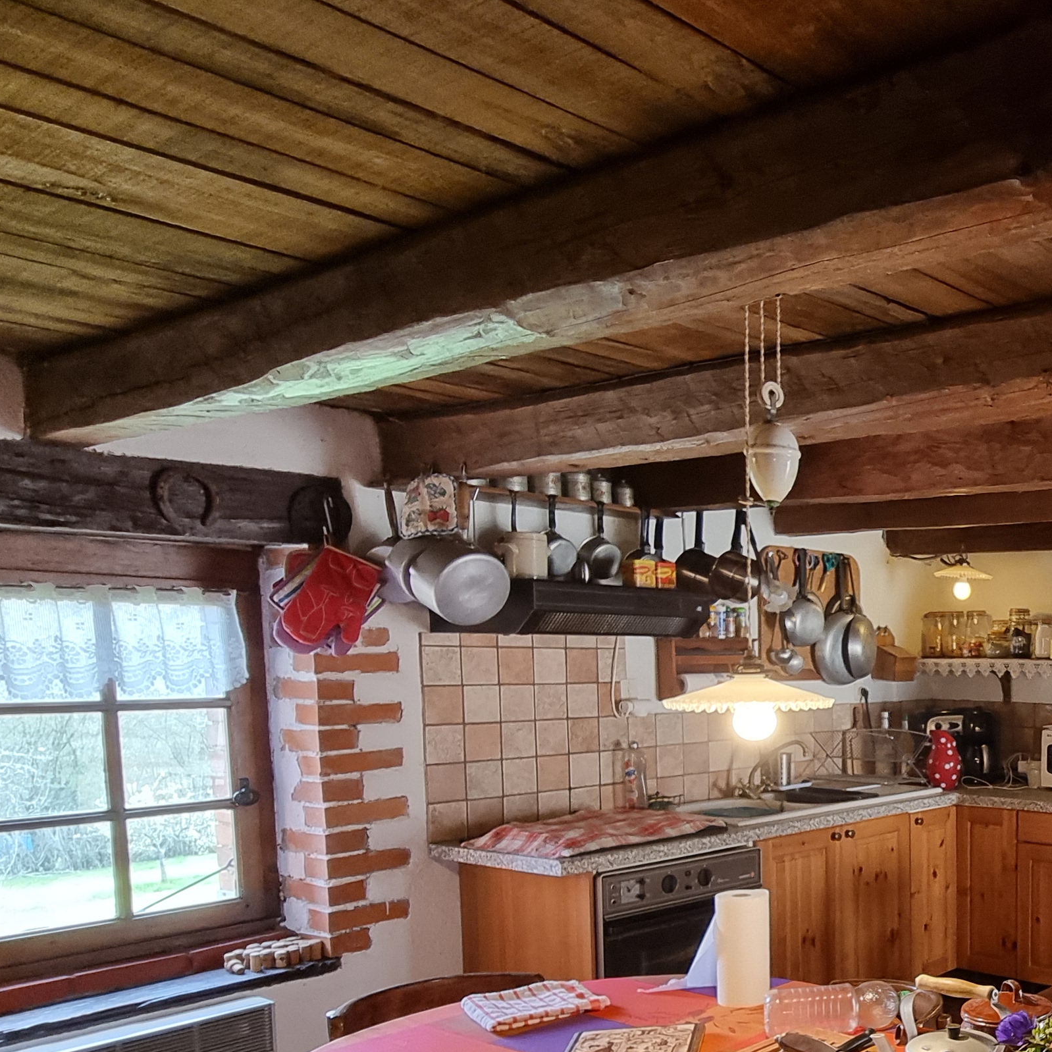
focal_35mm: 29
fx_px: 997
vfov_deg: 53.9
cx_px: 1099
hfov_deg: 45.1
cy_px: 742
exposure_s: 1/50
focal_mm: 2.2
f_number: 2.2
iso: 320
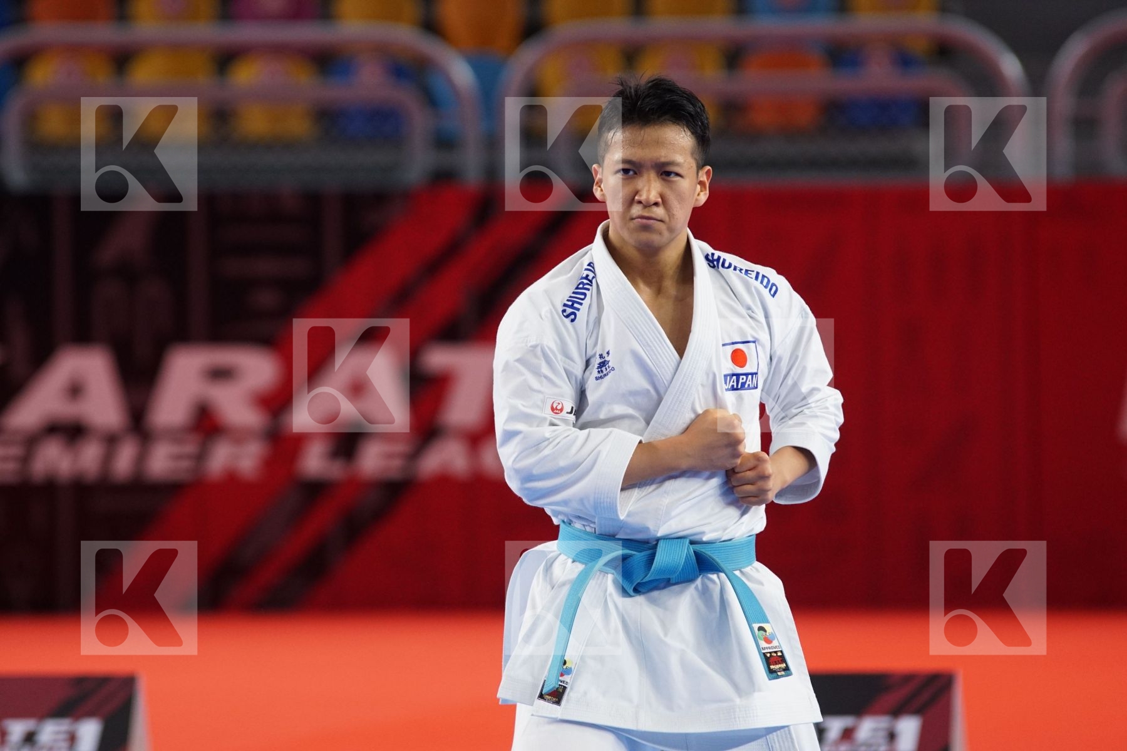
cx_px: 564
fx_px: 9391
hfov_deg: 6.9
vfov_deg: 4.6
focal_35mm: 300
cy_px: 376
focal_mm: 200
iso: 1000
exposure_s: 1/400
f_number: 3.2
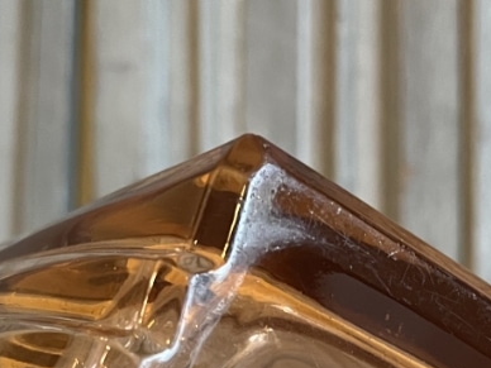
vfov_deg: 16.7
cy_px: 533
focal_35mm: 81
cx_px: 299
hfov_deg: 24.1
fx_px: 1149
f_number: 1.6
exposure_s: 1/33
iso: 500
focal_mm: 4.2
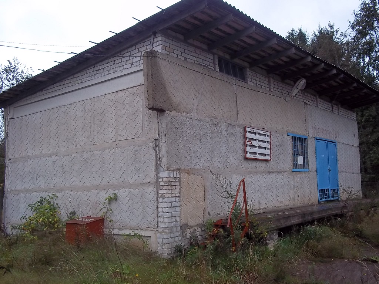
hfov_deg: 51.4
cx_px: 190
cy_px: 142
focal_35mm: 36
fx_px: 394
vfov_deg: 39.7
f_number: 3.1
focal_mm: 6.5
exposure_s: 1/160
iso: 80
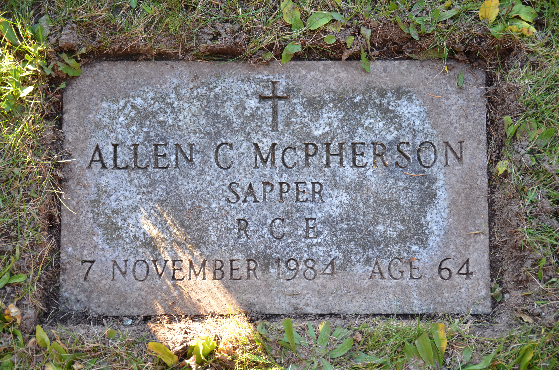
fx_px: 883
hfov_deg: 35.1
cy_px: 185
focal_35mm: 57
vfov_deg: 23.7
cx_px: 280
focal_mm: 38
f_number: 5
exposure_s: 1/100
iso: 400
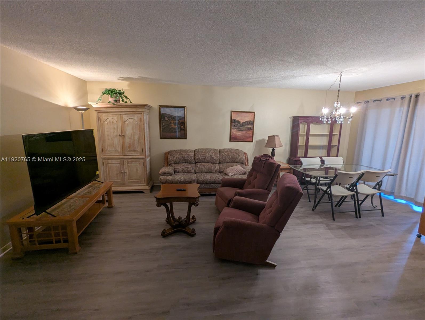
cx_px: 212
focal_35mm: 16
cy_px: 160
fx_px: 197
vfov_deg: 78.2
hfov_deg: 94.4
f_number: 2.2
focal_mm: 2.35
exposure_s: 1/30
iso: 126
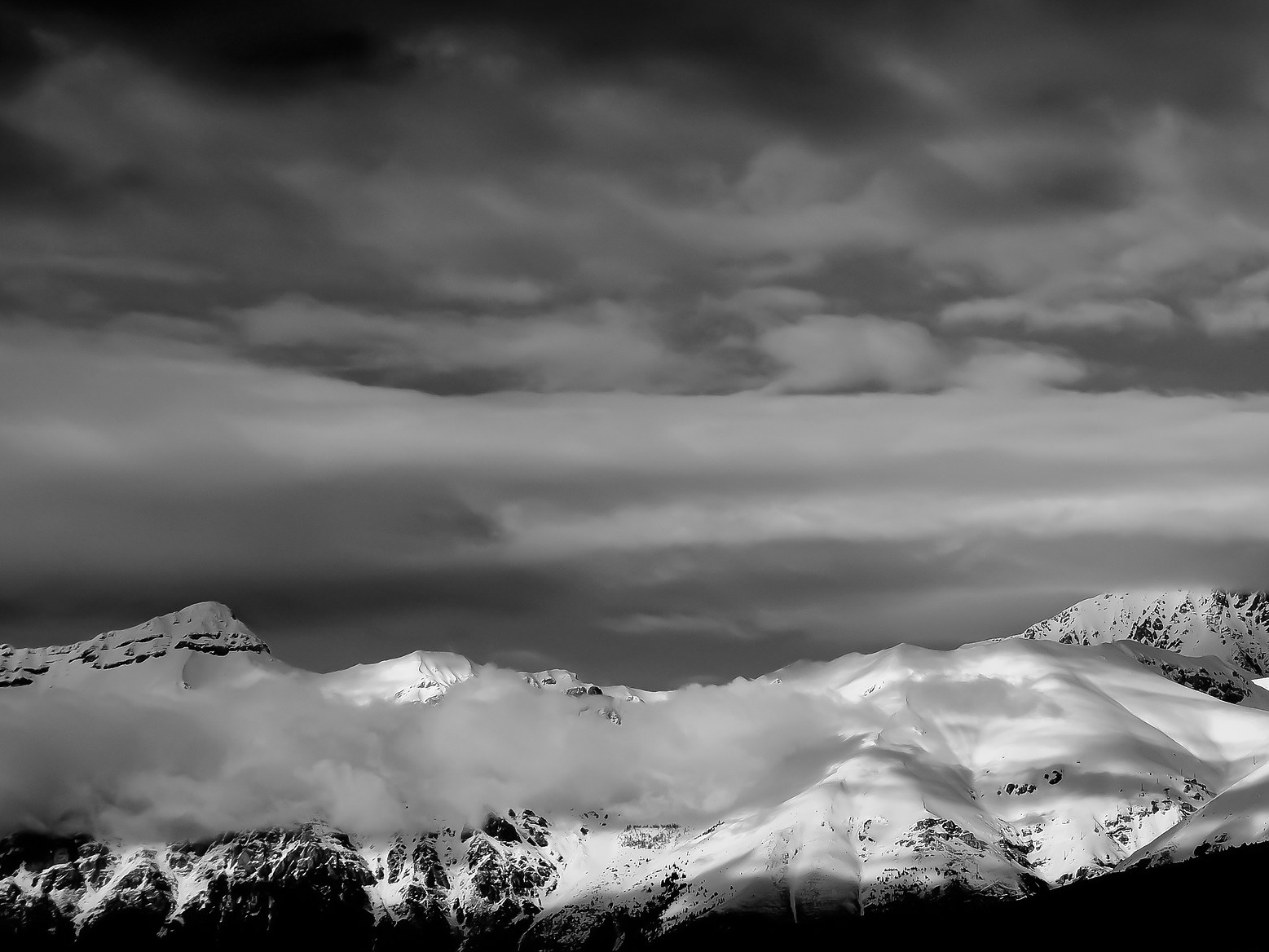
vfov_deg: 7.9
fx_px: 6920
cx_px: 964
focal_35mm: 189
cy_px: 481
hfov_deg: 10.5
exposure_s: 1/800
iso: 200
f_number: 8
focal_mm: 85
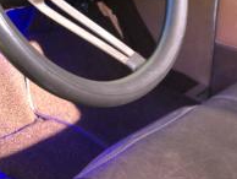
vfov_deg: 19.9
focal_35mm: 72
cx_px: -17
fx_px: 494
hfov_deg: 25.3
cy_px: 1
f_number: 1.8
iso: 25
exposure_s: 1/40
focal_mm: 4
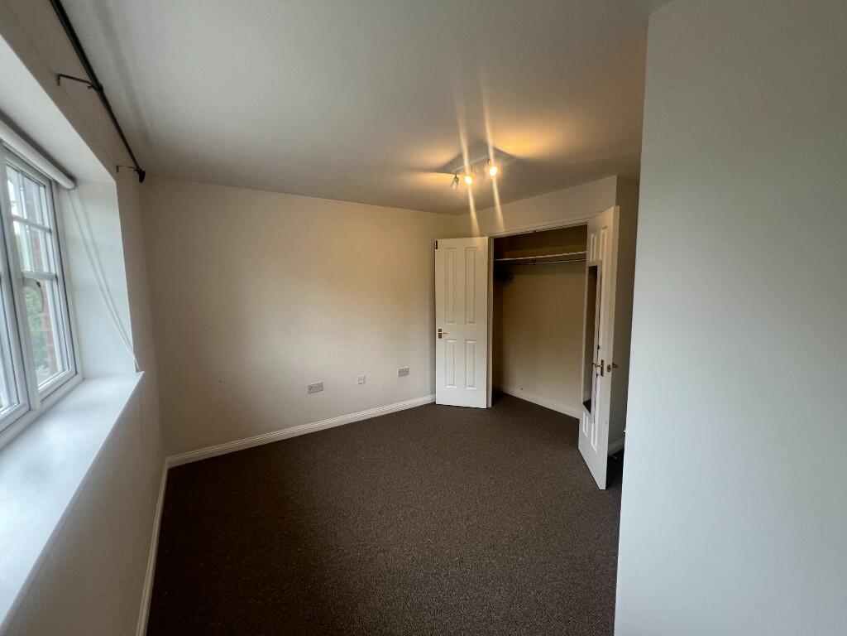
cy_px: 318
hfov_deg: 106.2
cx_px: 424
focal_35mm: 13
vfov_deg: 89.9
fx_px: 318
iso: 100
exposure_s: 1/100
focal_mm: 1.57
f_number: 1.8
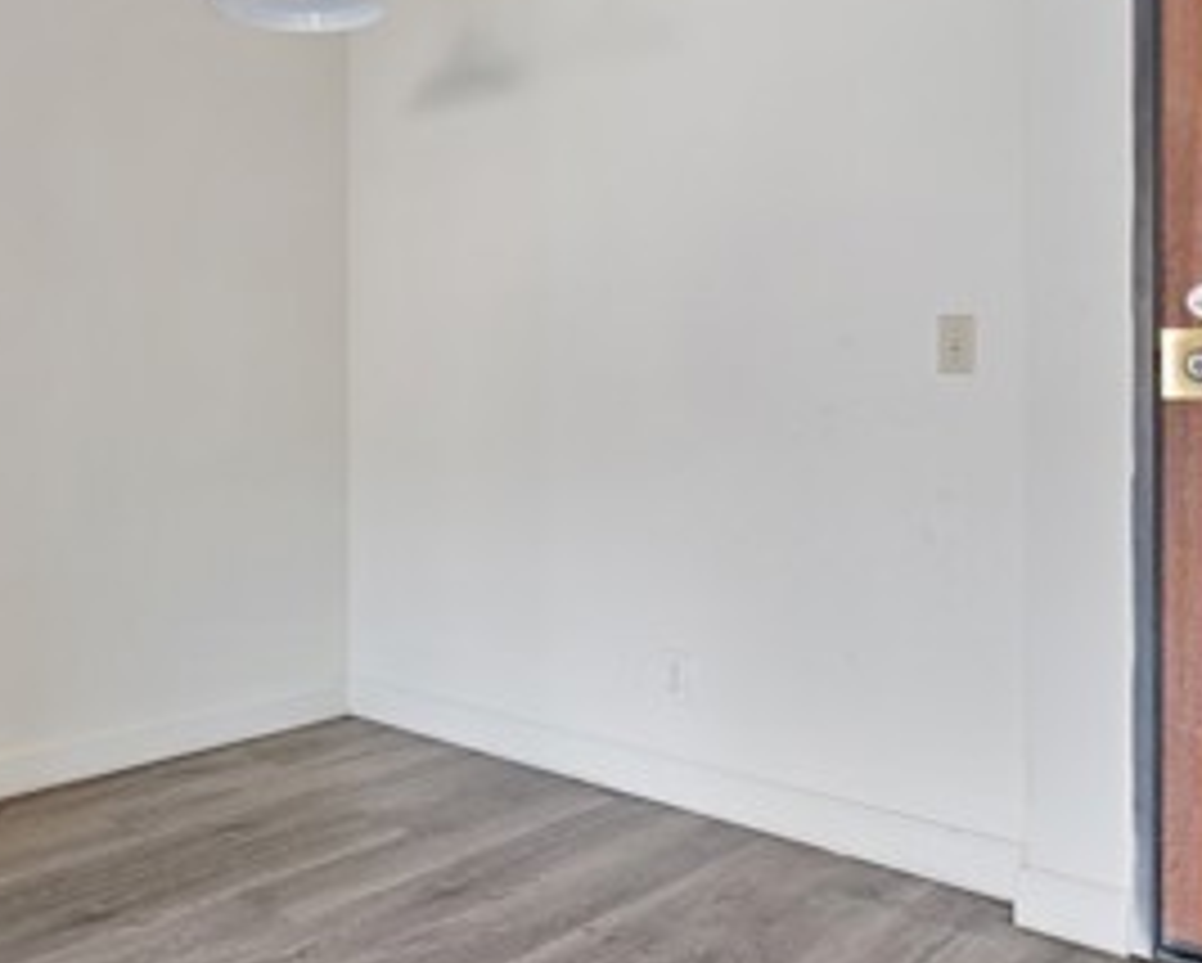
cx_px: 432
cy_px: 389
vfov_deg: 41.0
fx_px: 1282
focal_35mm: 36
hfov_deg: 49.6
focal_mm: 10.5
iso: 250
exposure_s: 2
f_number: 8
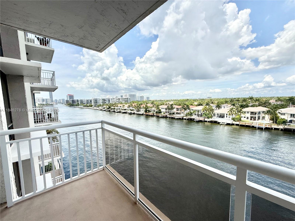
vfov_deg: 85.7
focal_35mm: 14
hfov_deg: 102.1
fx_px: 119
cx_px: 148
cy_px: 110
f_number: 2.2
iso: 50
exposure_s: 1/3125
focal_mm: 2.22
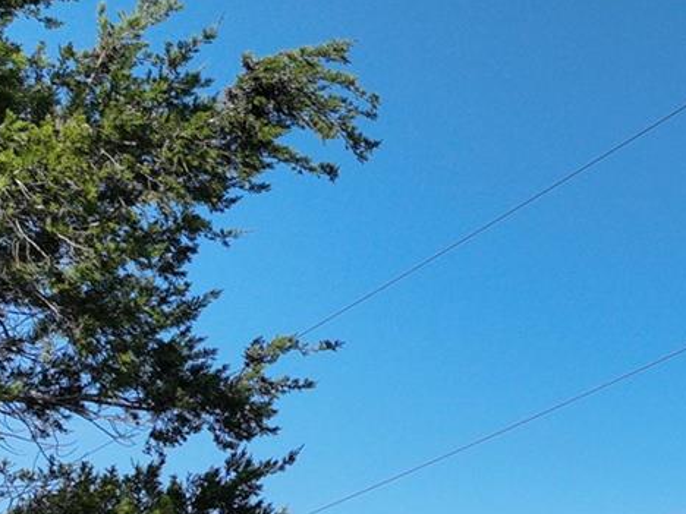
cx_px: 1092
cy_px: 817
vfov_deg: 13.2
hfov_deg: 16.6
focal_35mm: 105
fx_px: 2081
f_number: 3.2
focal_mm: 12.29
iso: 100
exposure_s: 1/2000
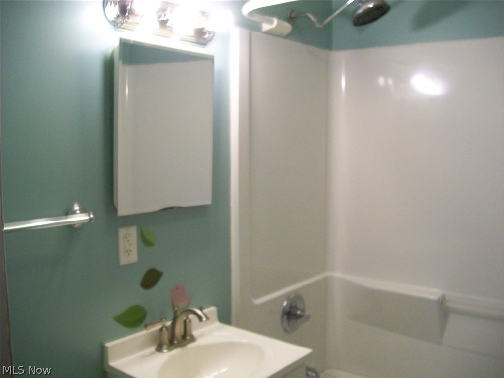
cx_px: 252
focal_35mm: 34
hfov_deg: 54.0
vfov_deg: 41.8
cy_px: 189
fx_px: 495
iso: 160
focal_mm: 6.1
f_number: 2.7
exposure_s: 1/10
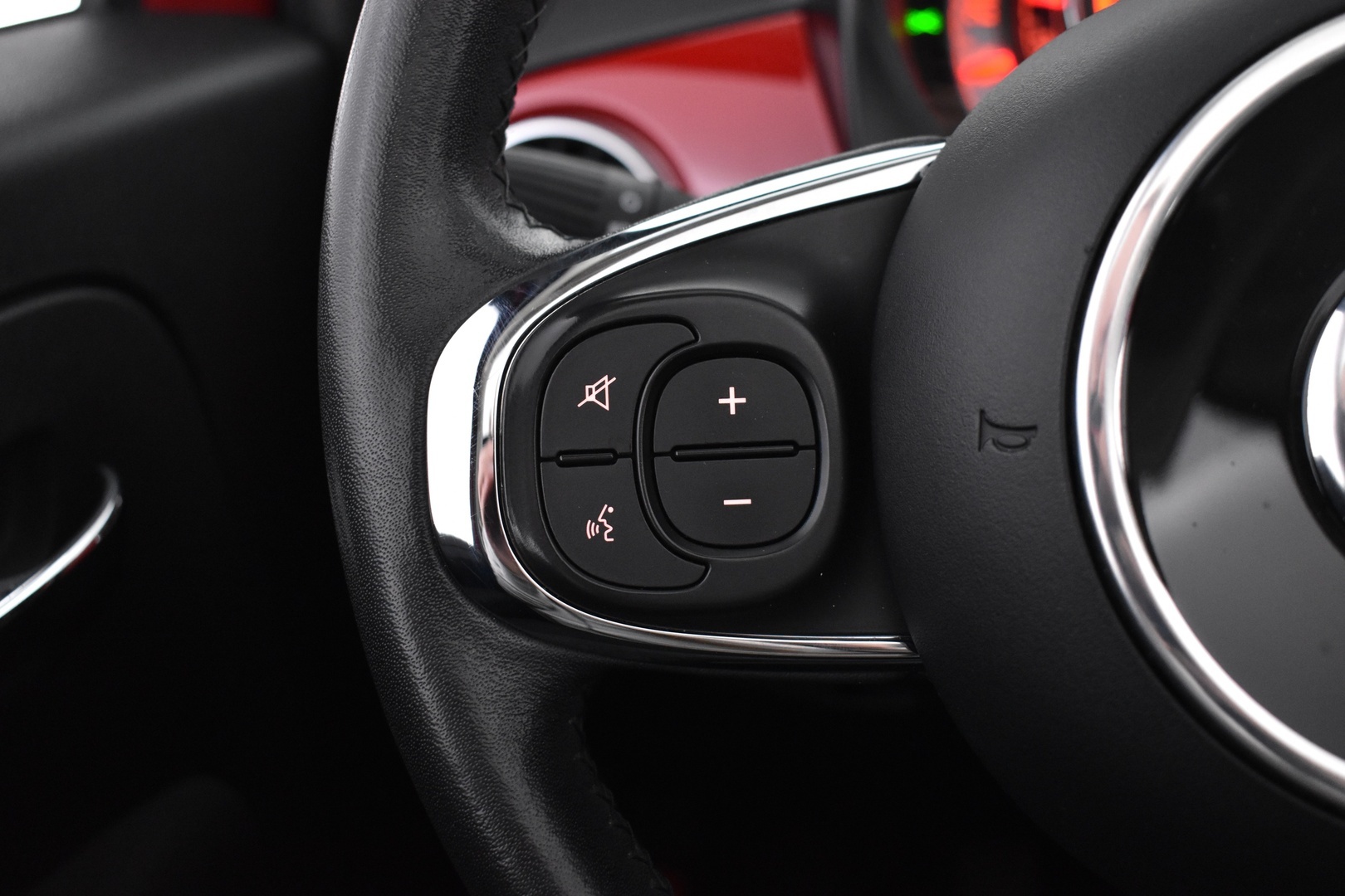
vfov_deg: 33.0
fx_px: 1513
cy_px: 448
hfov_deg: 47.9
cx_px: 672
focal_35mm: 40
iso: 2500
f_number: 4
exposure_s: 1/40
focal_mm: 27
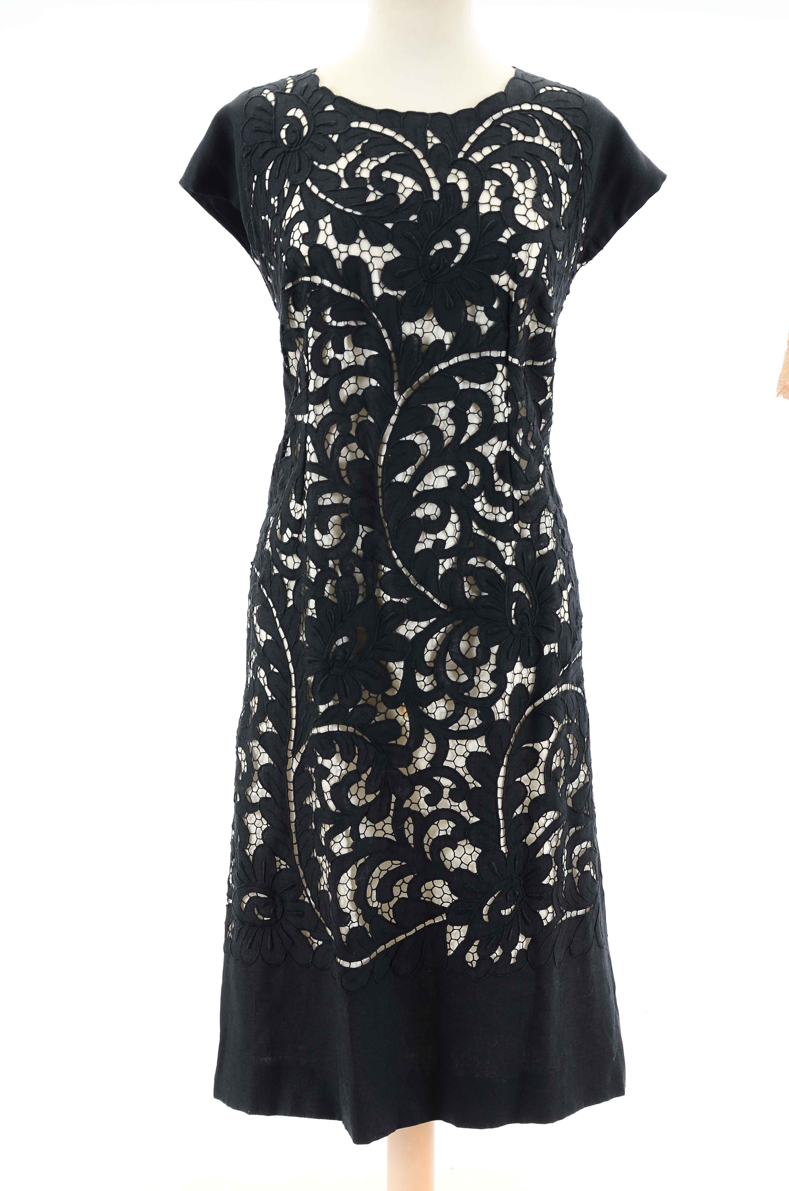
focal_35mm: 72
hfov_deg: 18.8
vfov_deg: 28.1
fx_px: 2378
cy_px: 596
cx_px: 394
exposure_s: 1/80
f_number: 6.3
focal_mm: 48
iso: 160
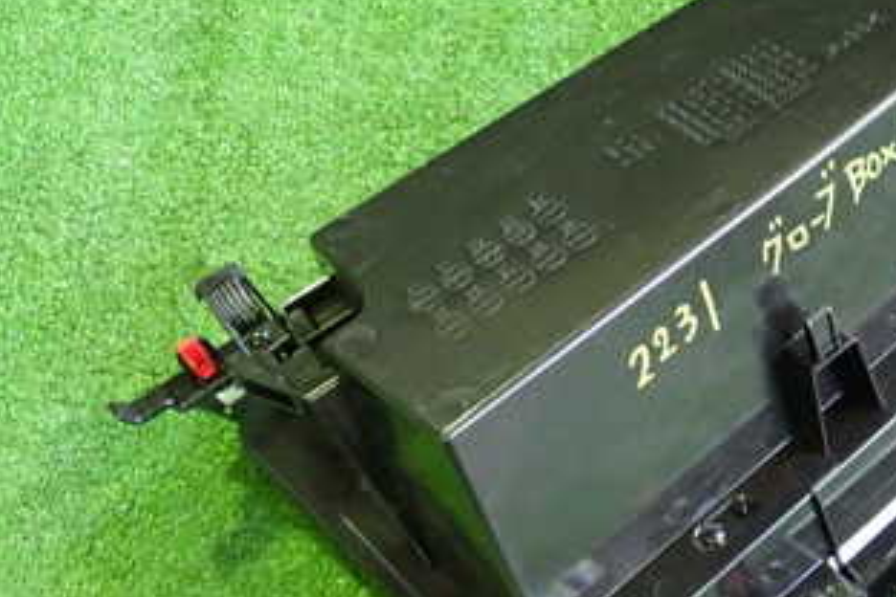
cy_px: 356
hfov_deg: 32.1
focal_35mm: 60
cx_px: 764
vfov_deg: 22.6
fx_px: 1493
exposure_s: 1/30
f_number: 2.3
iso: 640
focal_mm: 5.4
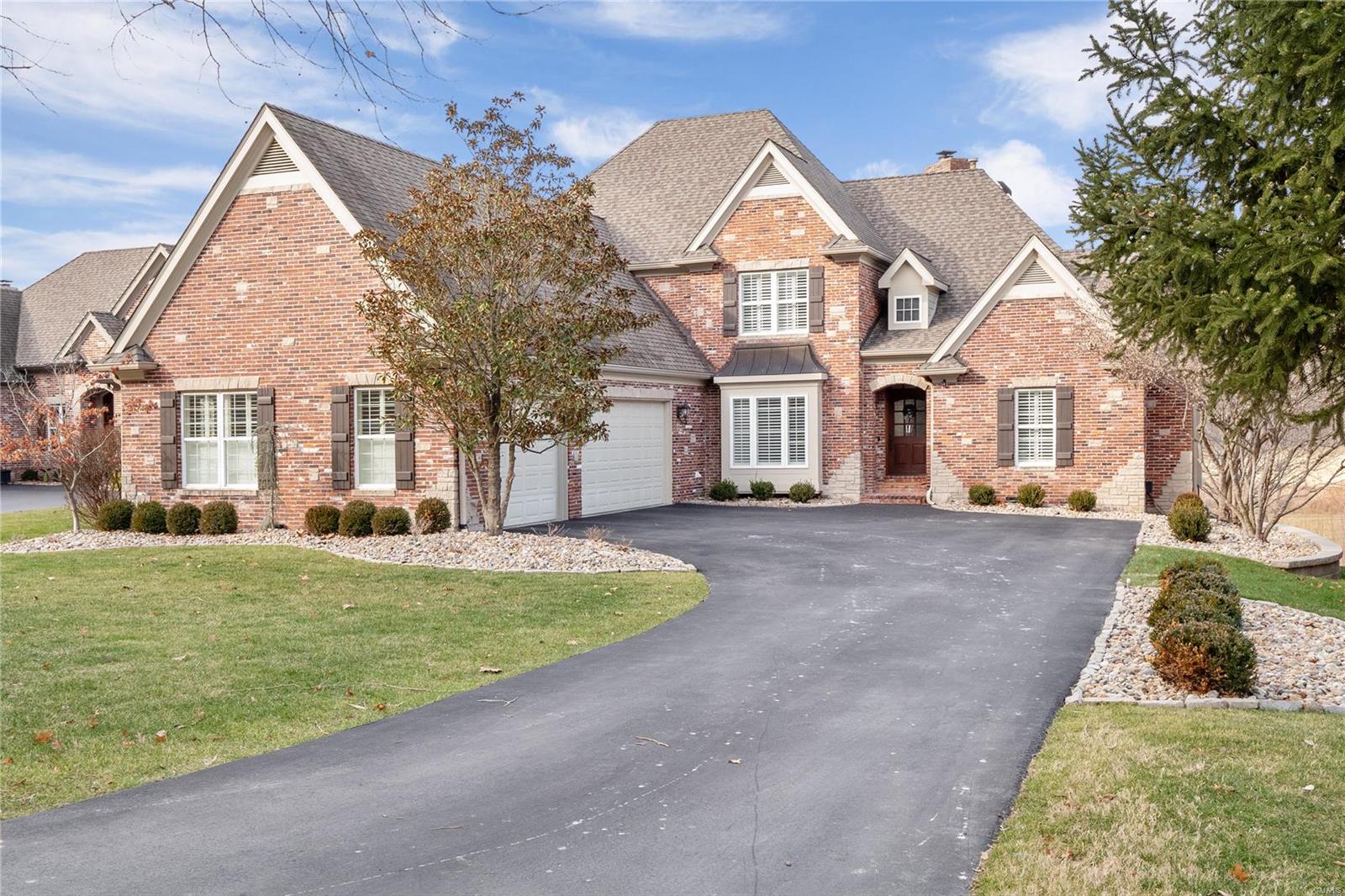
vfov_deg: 36.9
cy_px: 448
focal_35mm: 36
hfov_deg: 53.1
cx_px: 672
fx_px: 1345
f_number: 8
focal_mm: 18
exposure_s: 1/80
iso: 400
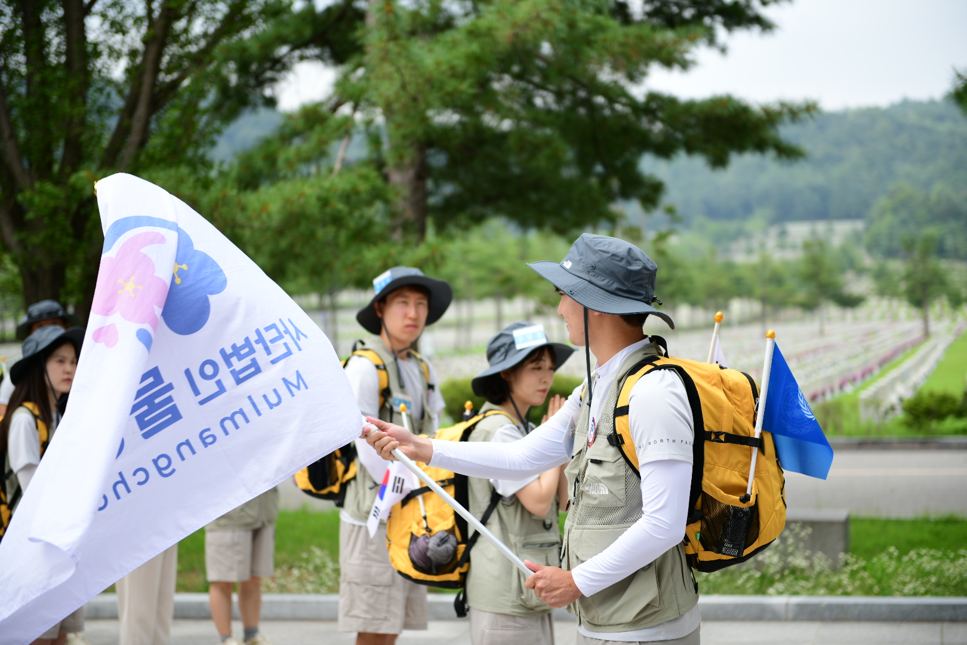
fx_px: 1880
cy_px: 322
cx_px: 484
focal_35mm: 70
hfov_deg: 28.8
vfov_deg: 19.5
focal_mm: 70
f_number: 2.8
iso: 100
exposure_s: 1/500
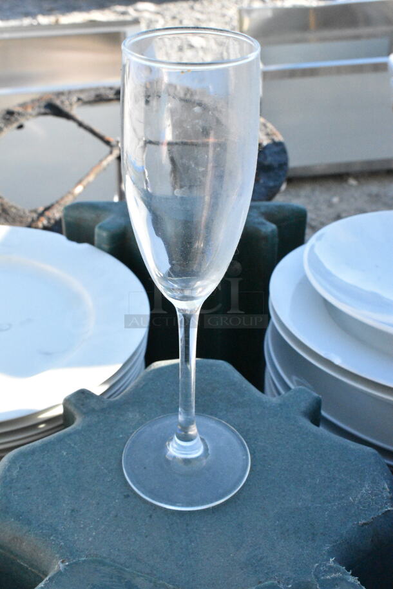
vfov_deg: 44.9
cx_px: 196
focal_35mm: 44
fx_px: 711
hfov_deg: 30.9
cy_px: 294
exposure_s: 1/1250
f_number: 14
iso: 6400
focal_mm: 29
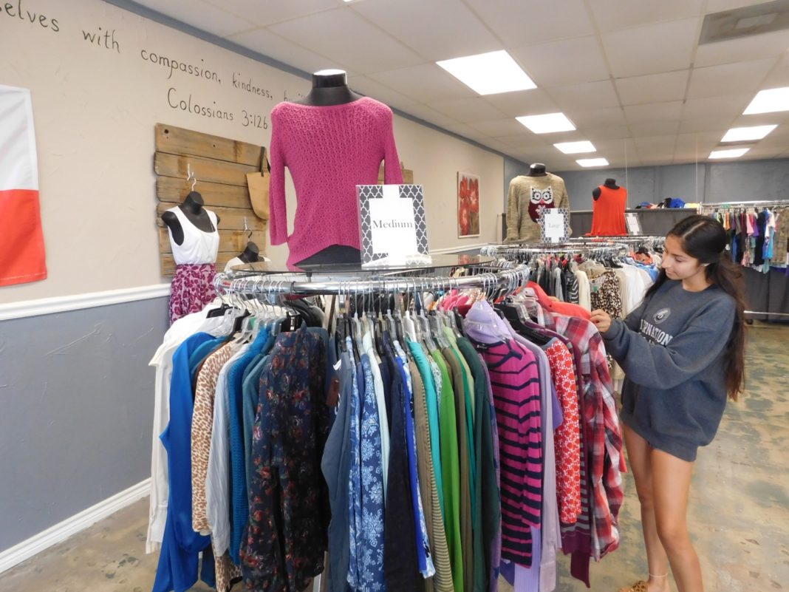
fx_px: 524
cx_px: 394
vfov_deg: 58.9
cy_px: 296
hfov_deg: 73.9
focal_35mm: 23
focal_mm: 4
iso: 250
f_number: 3
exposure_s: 1/30
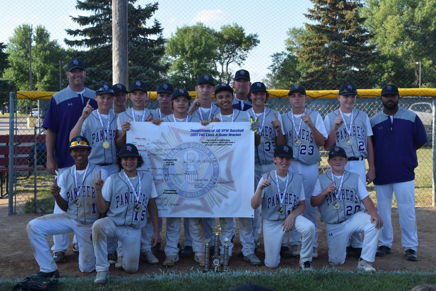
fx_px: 594
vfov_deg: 27.5
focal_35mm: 49
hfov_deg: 40.3
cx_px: 221
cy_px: 148
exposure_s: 1/250
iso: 250
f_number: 8
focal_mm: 32
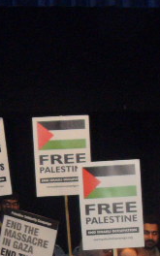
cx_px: 159
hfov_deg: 9.1
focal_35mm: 144
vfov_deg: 14.2
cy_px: 277
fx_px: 1005
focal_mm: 6.3
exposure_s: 1/45
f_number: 2.8
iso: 400
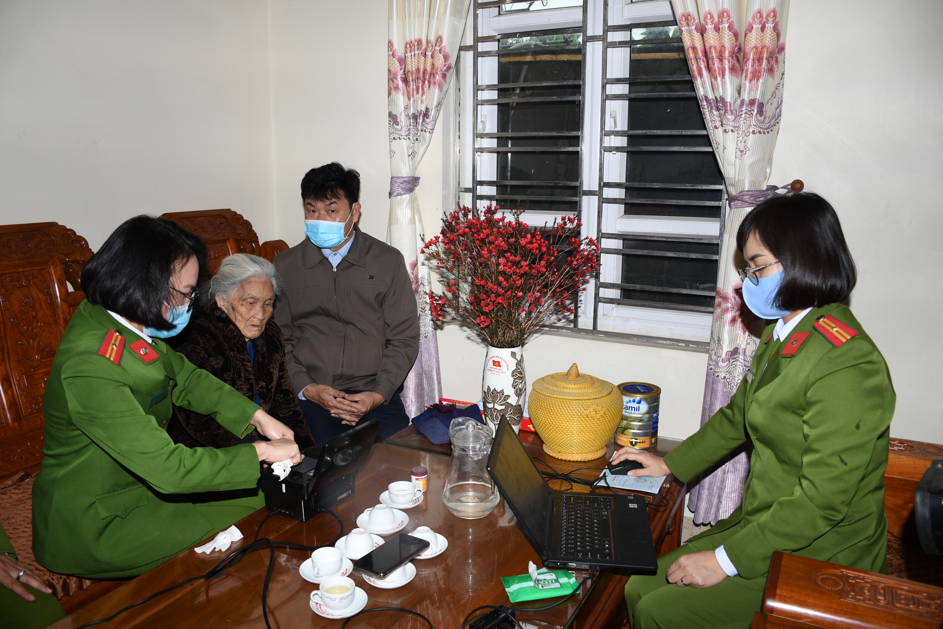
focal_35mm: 27
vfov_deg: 47.9
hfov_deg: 67.4
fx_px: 707
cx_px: 472
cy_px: 314
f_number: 5
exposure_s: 1/125
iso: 160
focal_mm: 18
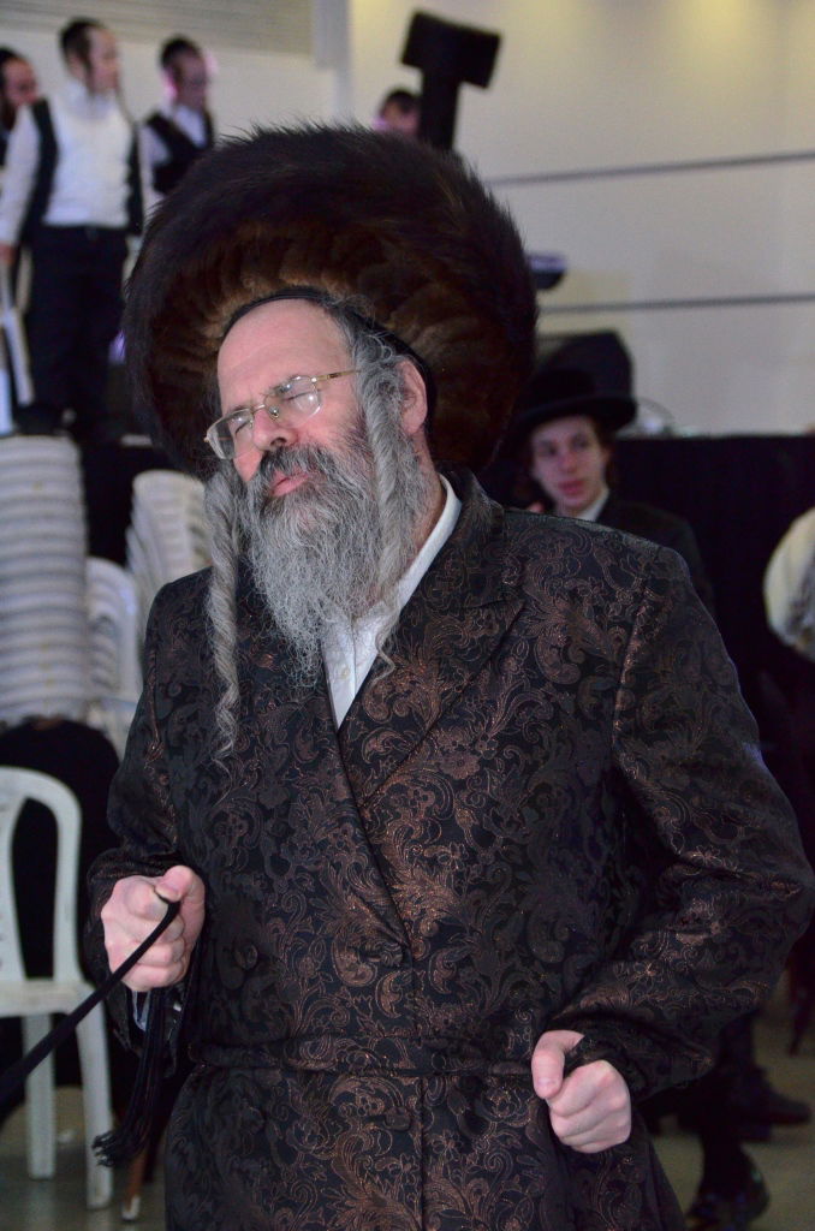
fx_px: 4196
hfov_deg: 11.1
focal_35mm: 123
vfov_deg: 16.7
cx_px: 408
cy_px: 616
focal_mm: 82
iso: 1250
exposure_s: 1/200
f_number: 5.6
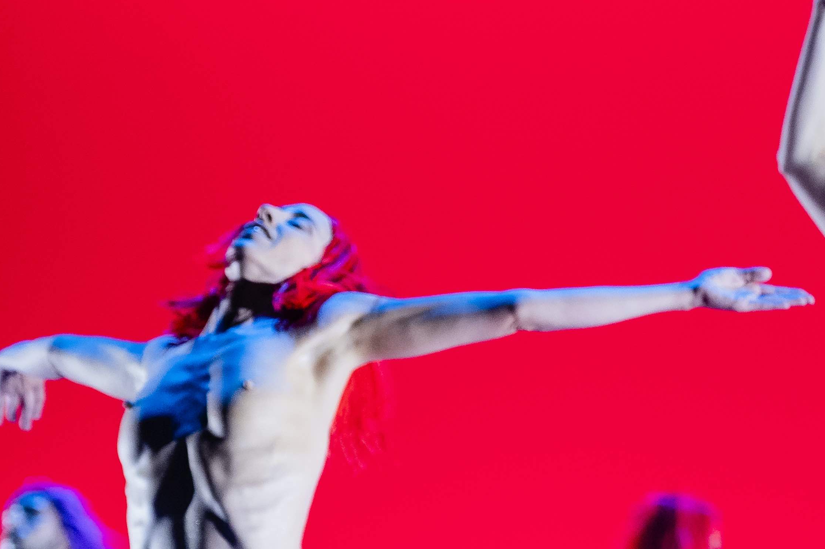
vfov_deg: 5.0
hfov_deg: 7.5
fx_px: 6274
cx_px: 820
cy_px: 402
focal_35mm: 274
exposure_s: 1/1000
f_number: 3.2
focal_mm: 102
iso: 3200
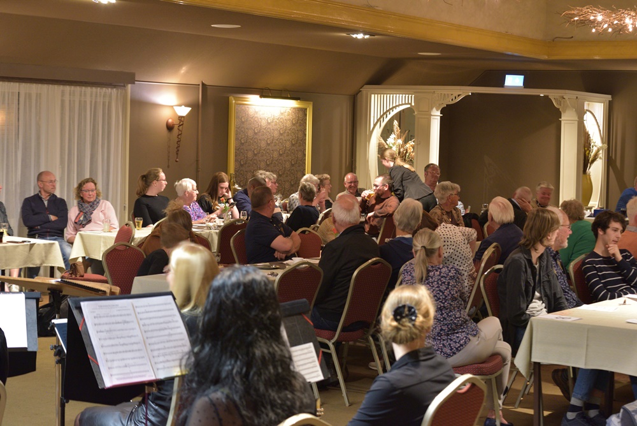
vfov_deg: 19.5
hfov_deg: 28.8
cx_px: 318
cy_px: 213
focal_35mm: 70
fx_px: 1239
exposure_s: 1/10
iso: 3200
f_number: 6.3
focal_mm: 70
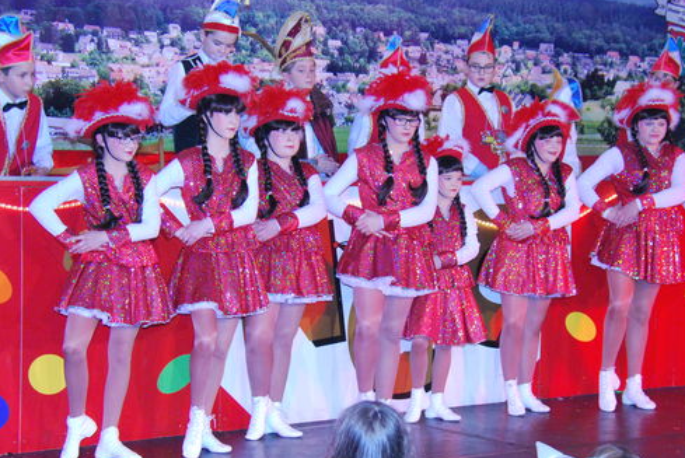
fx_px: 1943
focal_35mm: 102
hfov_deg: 20.0
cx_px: 392
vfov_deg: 13.4
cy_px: 282
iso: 1600
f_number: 5.6
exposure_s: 1/60
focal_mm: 52
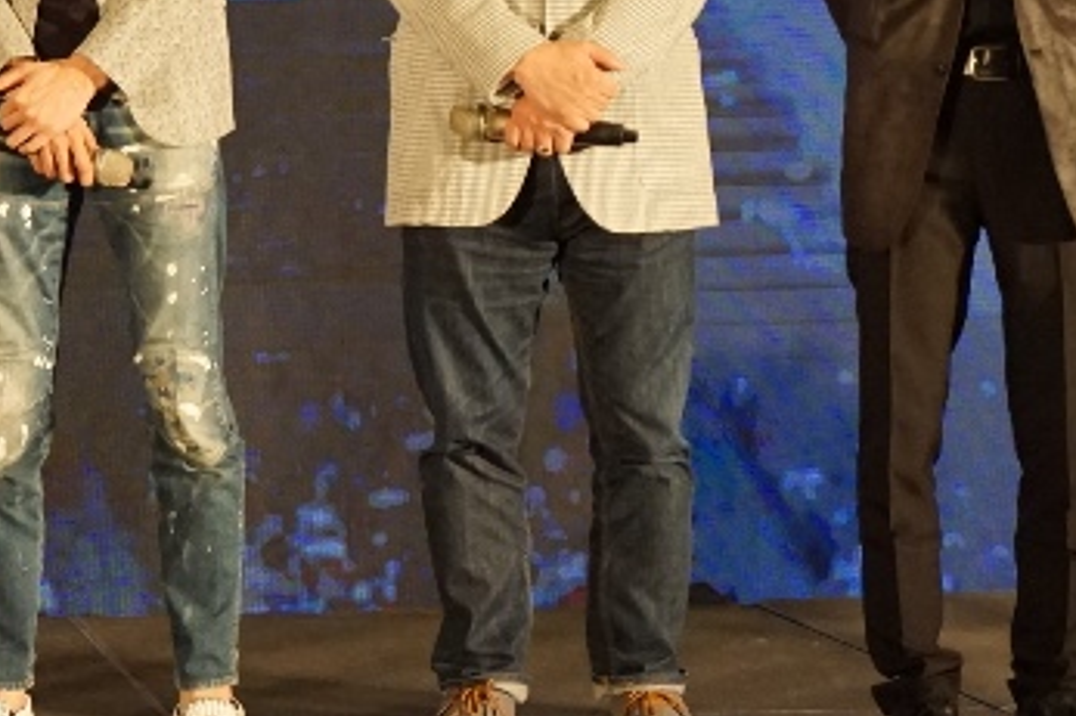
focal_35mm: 124
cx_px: -102
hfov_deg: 16.1
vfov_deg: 10.9
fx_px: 3704
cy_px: -64
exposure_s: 1/160
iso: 2500
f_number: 4.5
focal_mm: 28
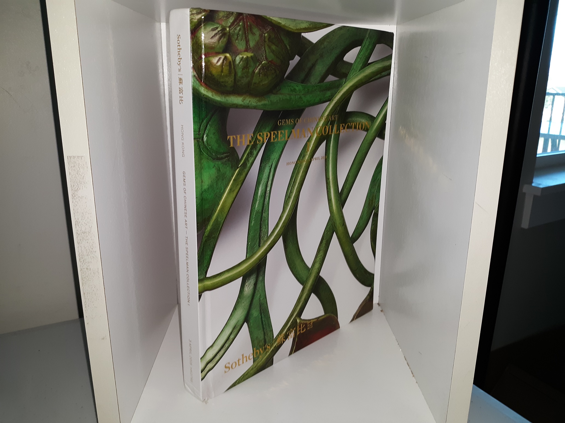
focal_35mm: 28
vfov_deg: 49.7
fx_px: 457
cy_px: 212
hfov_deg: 63.4
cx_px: 282
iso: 64
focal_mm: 3.7
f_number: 1.7
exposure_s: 1/120
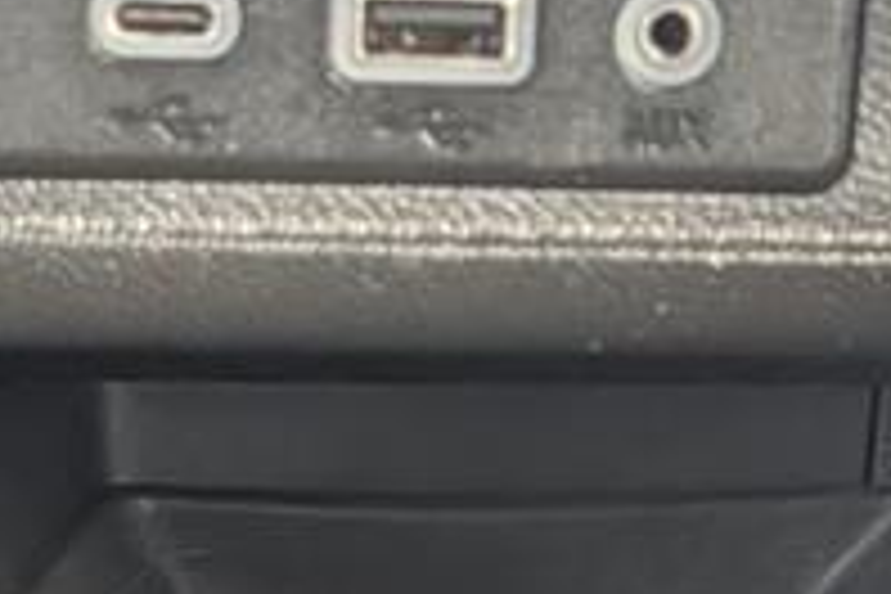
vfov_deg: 8.2
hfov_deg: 12.4
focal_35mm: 165
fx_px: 4083
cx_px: 752
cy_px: 792
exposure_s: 1/127
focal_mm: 6.9
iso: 445
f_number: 1.68
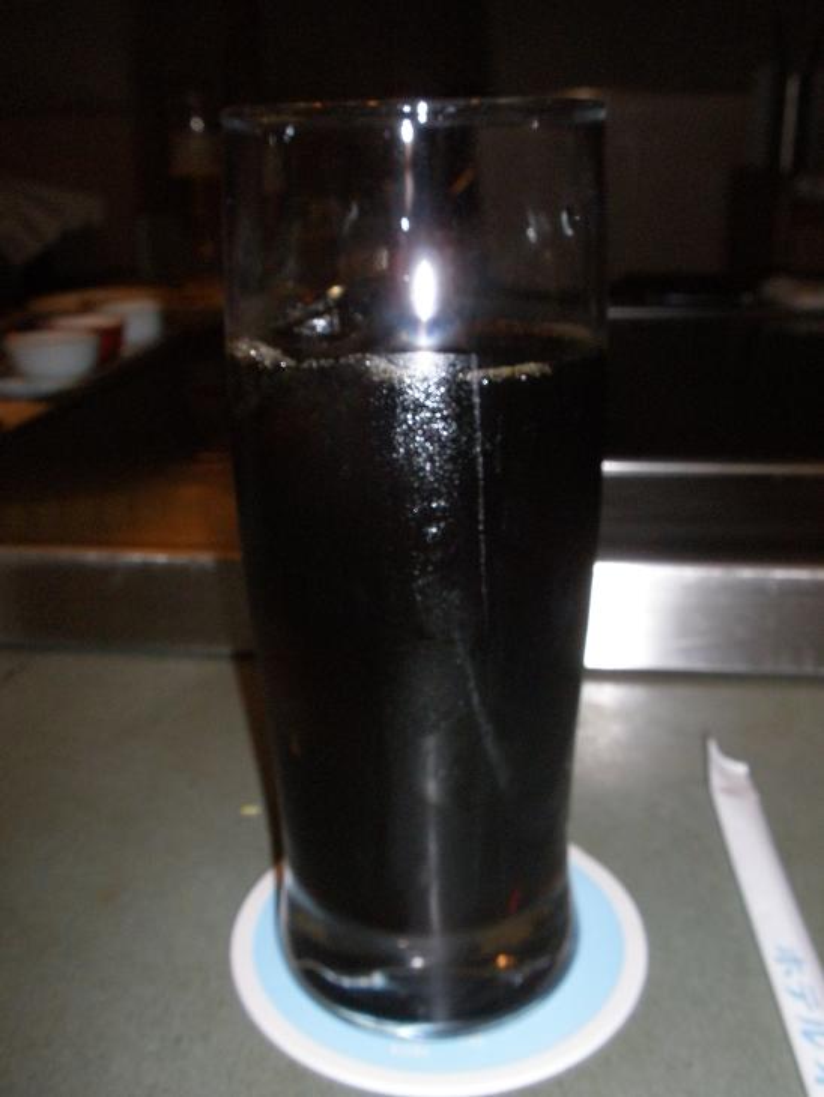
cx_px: 412
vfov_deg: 50.1
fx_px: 1174
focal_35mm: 37
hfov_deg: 38.7
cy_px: 548
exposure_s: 1/30
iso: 200
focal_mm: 6.6
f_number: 10
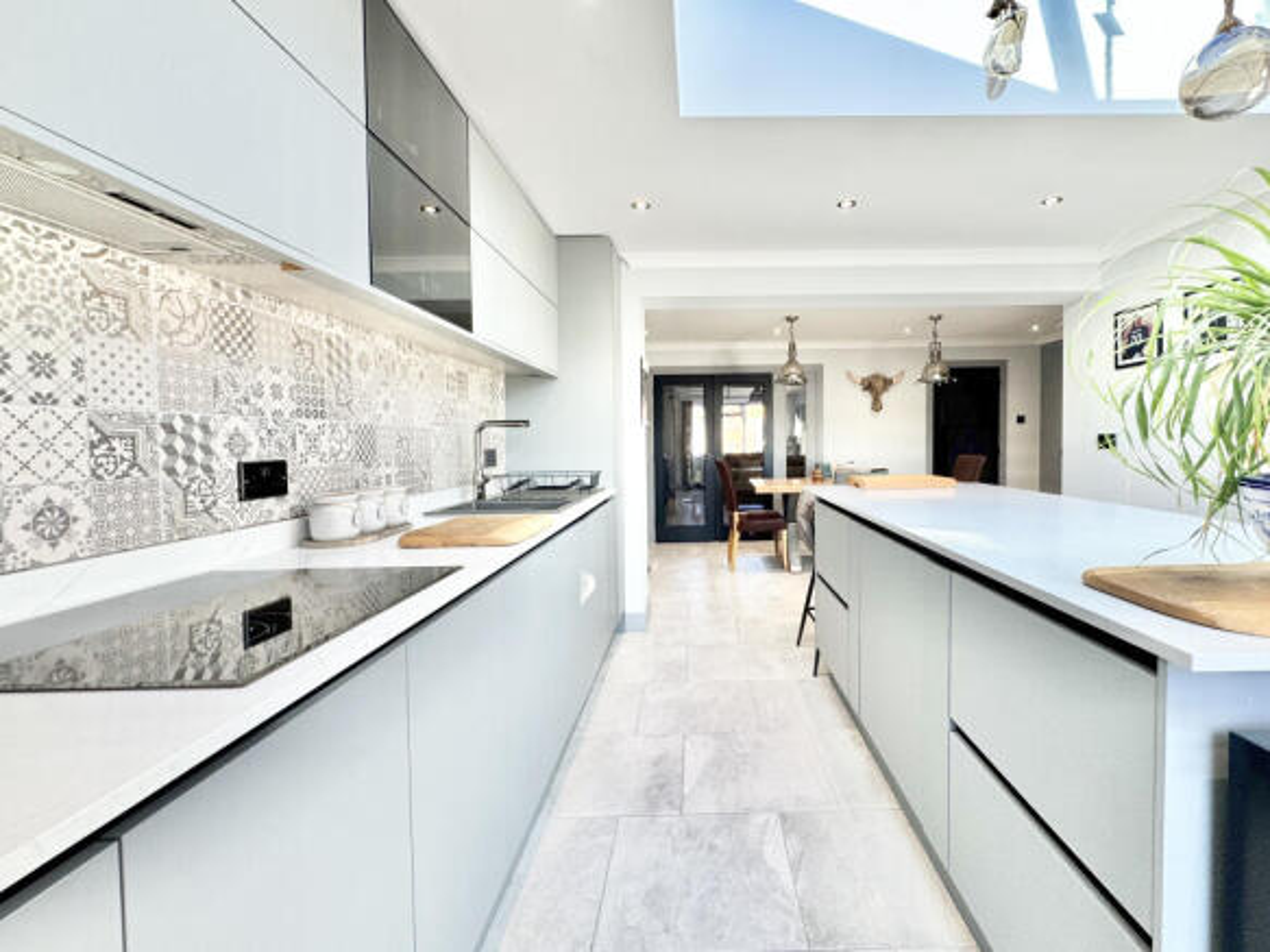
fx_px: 514
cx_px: 635
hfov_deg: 102.1
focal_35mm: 14
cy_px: 476
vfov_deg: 85.7
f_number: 2.2
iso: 80
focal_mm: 2.22
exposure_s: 1/100
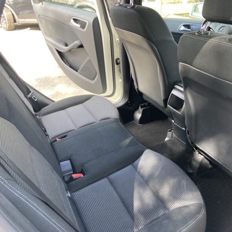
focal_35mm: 31
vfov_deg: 52.5
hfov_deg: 51.9
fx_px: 235
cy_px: 115
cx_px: 148
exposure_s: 1/121
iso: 100
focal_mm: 4.25
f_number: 1.8
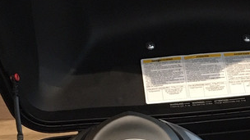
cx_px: 264
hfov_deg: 18.7
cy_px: 112
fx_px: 736
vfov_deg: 10.9
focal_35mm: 111
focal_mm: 4.15
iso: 250
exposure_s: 1/33
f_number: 2.2
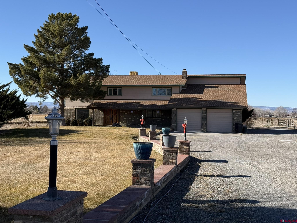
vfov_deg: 30.3
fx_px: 412
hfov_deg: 39.7
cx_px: 148
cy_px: 112
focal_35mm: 48
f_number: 1.78
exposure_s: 1/3704
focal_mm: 6.76
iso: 64
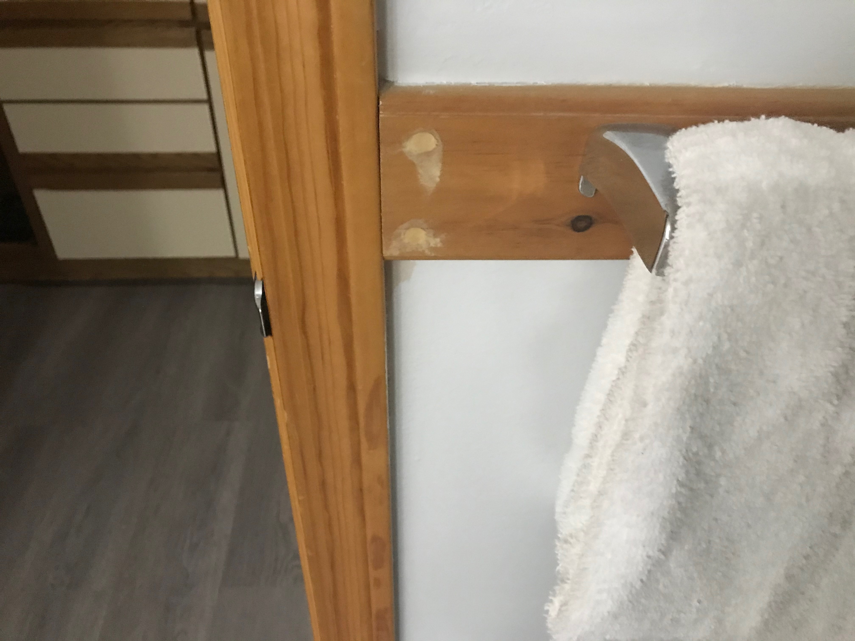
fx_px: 692
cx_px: 428
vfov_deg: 49.7
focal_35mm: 28
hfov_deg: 63.4
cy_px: 320
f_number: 1.8
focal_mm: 3.99
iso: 80
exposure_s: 1/5
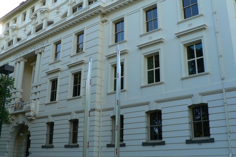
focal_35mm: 41
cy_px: 66
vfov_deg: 32.6
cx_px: 108
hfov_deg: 47.3
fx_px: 269
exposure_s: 1/160
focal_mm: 6
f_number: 4
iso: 80
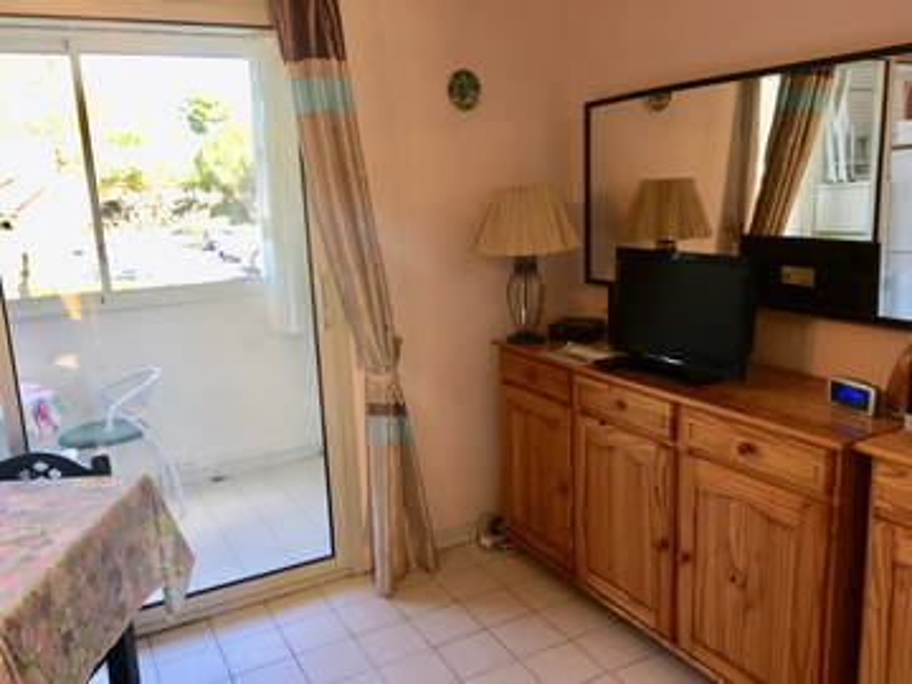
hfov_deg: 61.7
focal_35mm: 29
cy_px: 342
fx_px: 764
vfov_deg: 48.2
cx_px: 456
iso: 25
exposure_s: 1/50
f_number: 2.2
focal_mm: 4.15
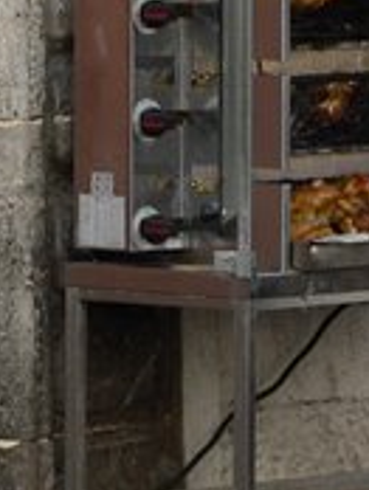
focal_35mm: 474
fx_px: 6721
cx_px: 656
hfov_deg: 3.1
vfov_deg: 4.2
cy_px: -73
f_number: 3.6
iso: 64
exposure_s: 1/100
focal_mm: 22.1
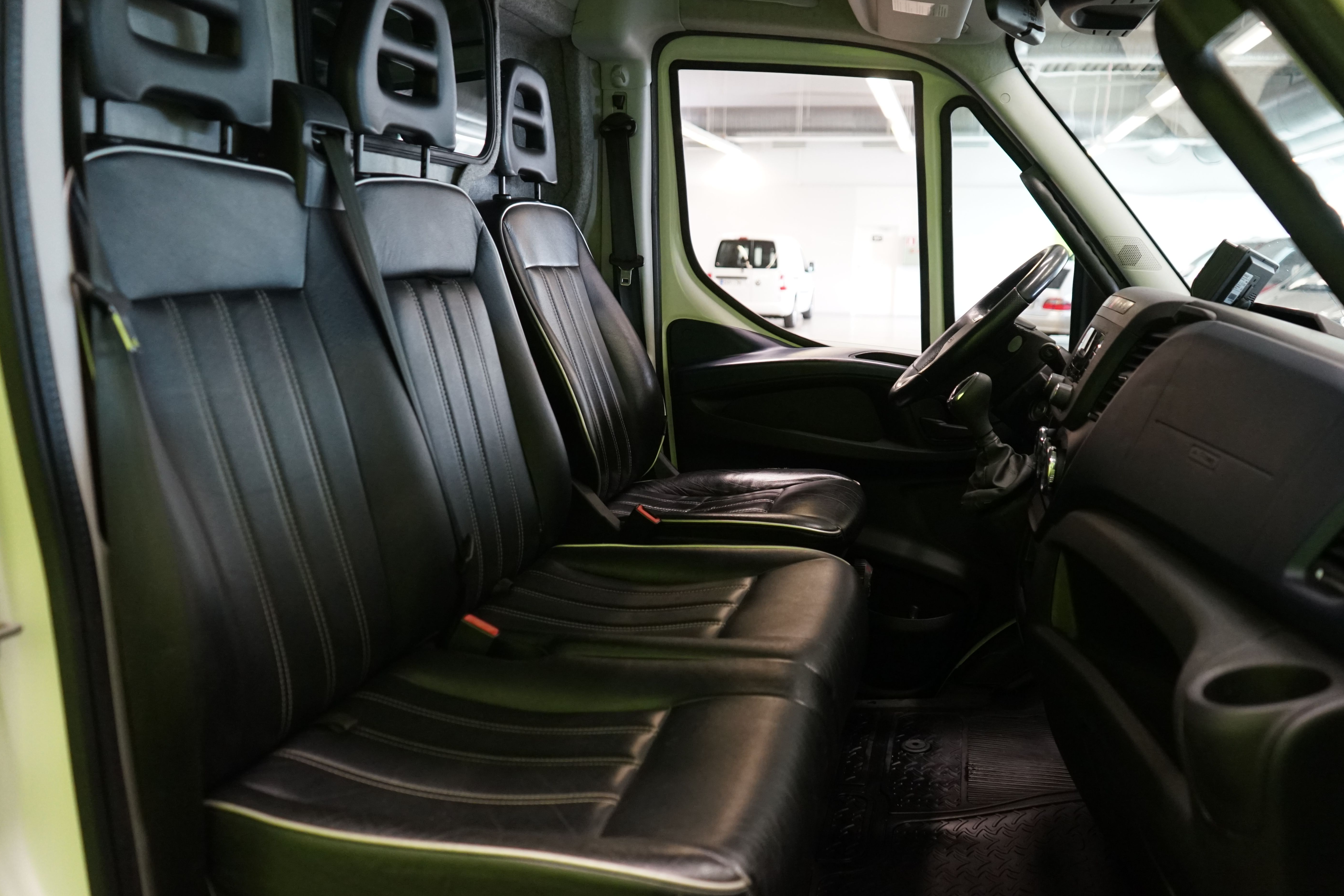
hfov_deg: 61.9
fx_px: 1120
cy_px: 440
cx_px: 699
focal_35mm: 30
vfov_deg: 43.6
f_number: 3.5
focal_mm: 28
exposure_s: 1/160
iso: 2500
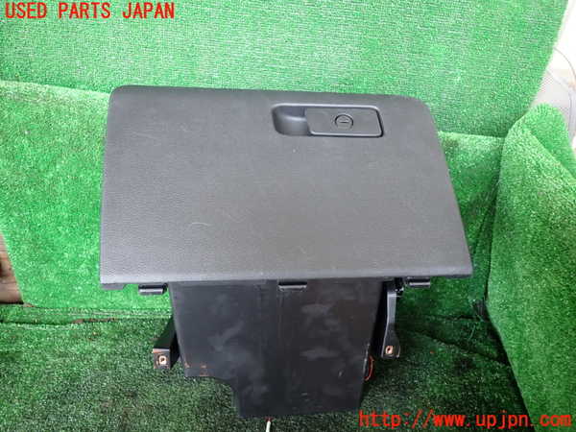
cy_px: 216
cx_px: 288
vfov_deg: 54.9
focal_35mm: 25
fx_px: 416
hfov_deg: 69.4
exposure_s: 1/60
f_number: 2
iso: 200
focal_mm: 4.5
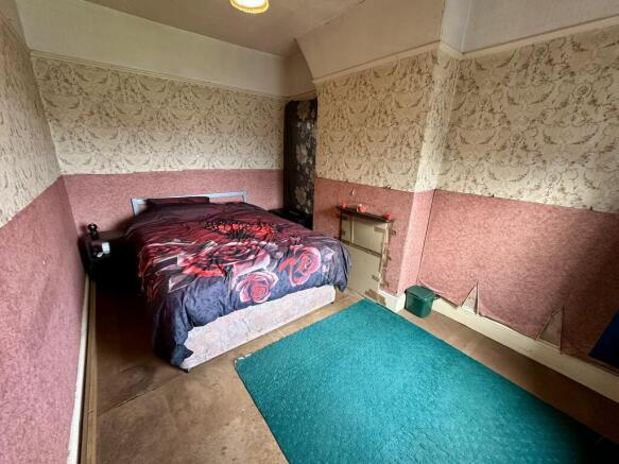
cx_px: 310
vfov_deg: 85.7
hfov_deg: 102.1
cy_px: 232
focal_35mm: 14
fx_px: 250
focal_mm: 2.22
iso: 250
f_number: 2.2
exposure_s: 1/50
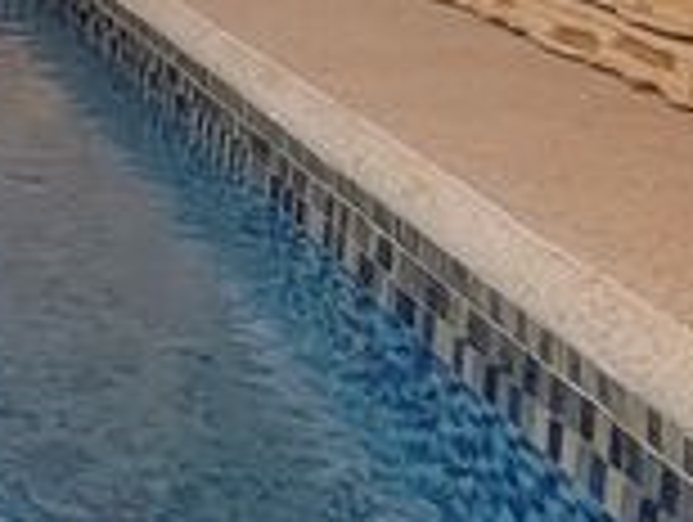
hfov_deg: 13.4
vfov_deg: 14.6
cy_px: 76
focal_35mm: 101
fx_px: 2025
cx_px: -1040
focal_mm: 2.2
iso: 50
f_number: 2.2
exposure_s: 1/1663
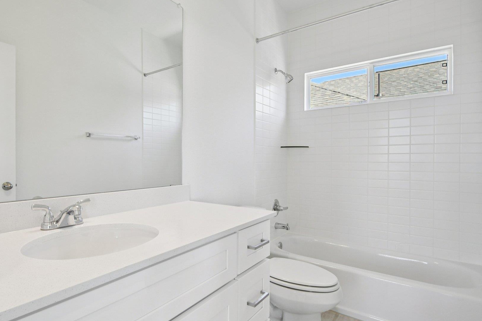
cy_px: 150
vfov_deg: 64.5
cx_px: 195
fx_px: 254
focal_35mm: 19
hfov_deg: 85.9
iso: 400
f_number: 8
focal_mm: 10
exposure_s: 1/80
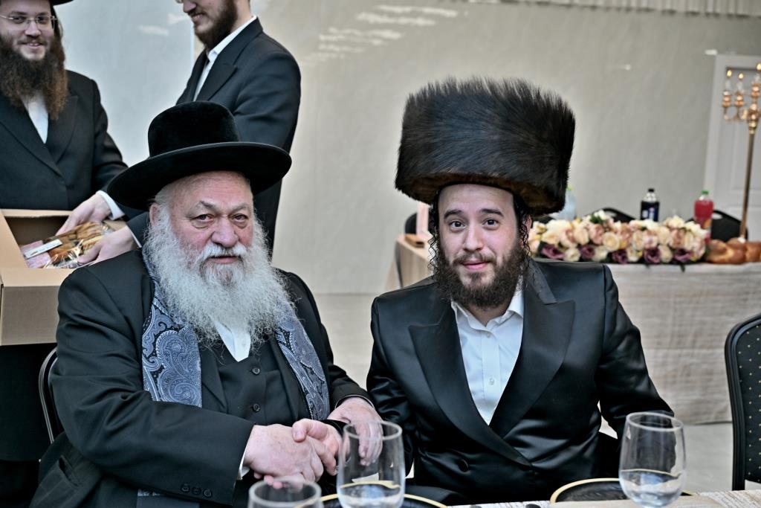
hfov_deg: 48.5
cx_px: 380
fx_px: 846
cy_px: 254
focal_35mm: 40
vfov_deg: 33.4
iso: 320
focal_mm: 40
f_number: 4
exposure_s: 1/250
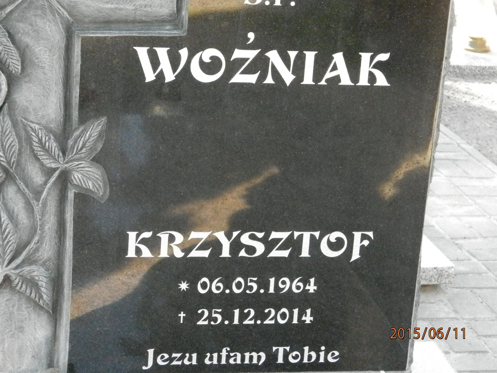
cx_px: 248
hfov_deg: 18.5
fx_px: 1522
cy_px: 186
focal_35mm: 106
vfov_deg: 14.0
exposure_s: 1/320
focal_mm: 19
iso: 1600
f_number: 4.5
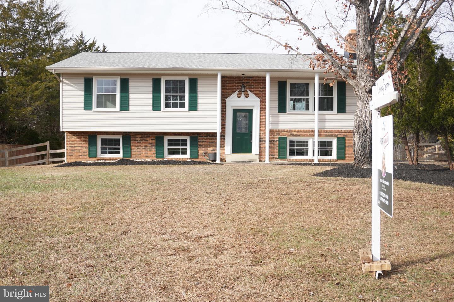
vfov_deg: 36.9
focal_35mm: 36
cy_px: 151
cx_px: 227
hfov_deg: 53.1
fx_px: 454
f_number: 5
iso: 125
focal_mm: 24
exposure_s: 1/320
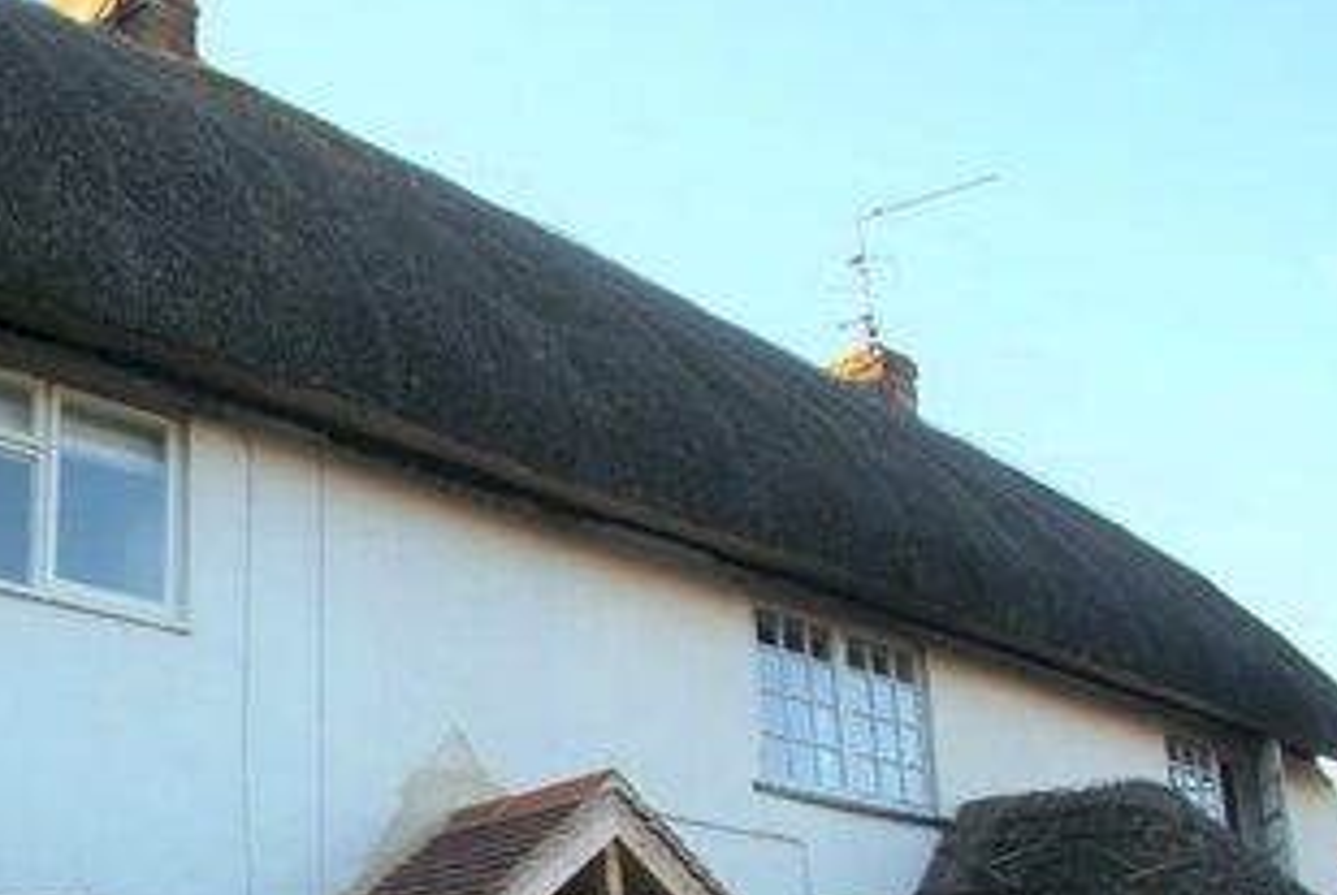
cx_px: 48
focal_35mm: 34
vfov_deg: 35.9
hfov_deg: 47.7
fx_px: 1265
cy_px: 854
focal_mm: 10
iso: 100
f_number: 5.6
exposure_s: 1/50
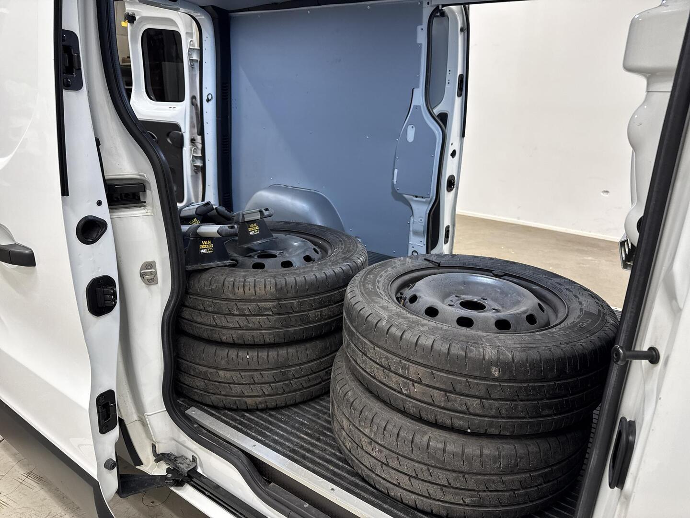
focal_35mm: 24
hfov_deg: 71.6
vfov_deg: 56.8
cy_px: 259
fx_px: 478
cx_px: 345
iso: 160
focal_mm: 6.76
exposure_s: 1/100
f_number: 1.78
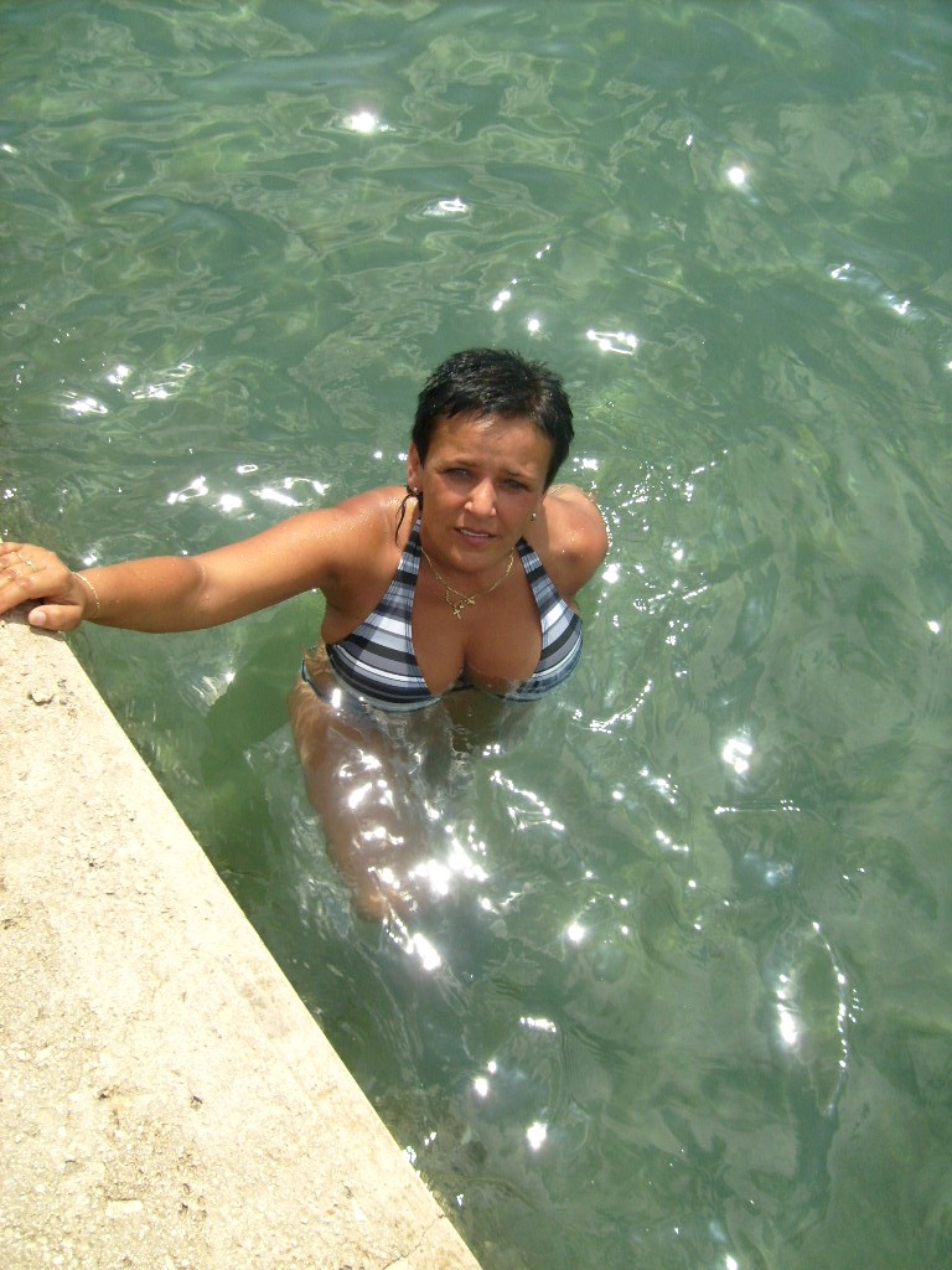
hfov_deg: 40.7
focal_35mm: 35
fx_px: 1283
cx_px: 476
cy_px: 635
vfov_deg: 52.6
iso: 80
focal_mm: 5.8
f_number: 7.1
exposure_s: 1/350
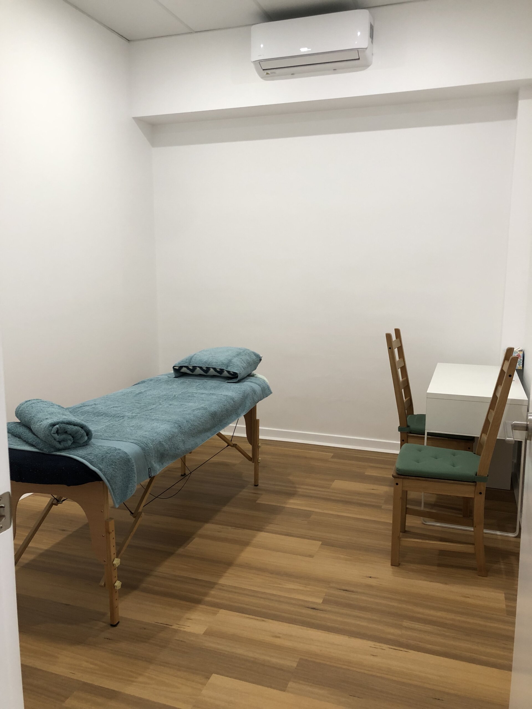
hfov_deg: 49.7
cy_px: 354
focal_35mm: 28
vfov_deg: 63.4
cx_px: 266
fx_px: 574
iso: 40
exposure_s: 1/33
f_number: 1.8
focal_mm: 3.99
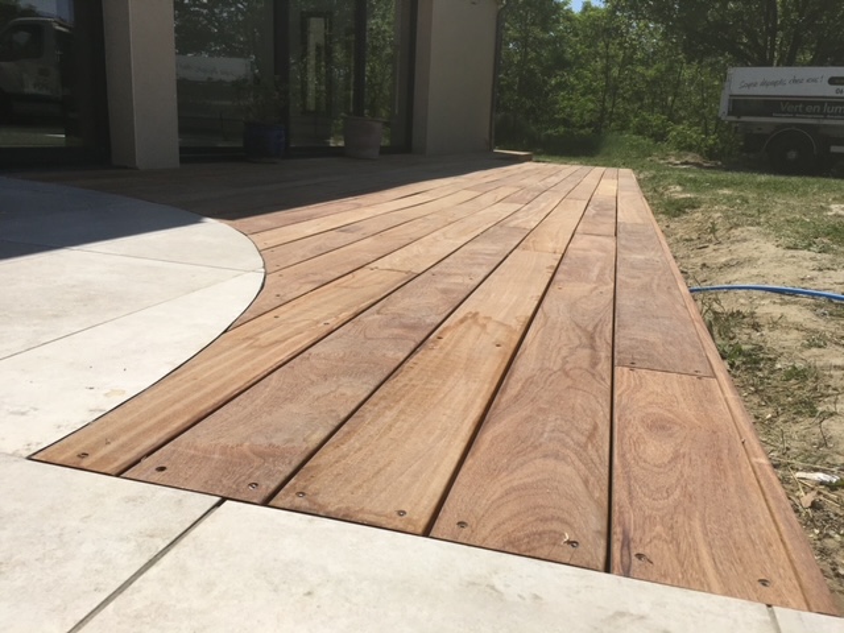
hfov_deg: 61.7
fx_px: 707
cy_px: 316
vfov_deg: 48.2
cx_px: 422
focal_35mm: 29
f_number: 2.2
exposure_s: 1/4049
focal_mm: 4.15
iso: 25
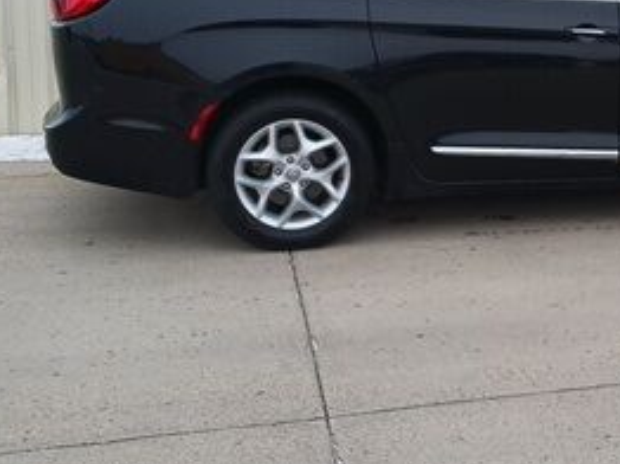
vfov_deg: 21.9
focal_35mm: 66
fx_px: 1181
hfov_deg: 28.1
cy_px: 83
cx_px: 577
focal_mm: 4
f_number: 1.8
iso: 28
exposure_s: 1/60
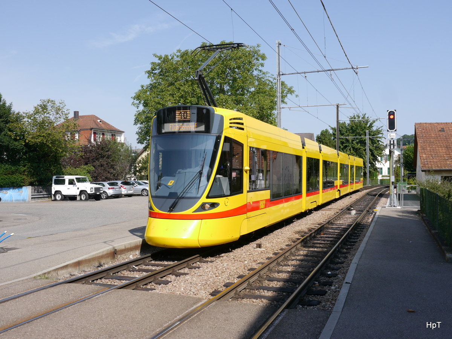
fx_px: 470
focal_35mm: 36
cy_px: 170
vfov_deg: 39.7
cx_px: 226
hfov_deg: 51.4
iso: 160
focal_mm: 18
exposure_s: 1/250
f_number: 9
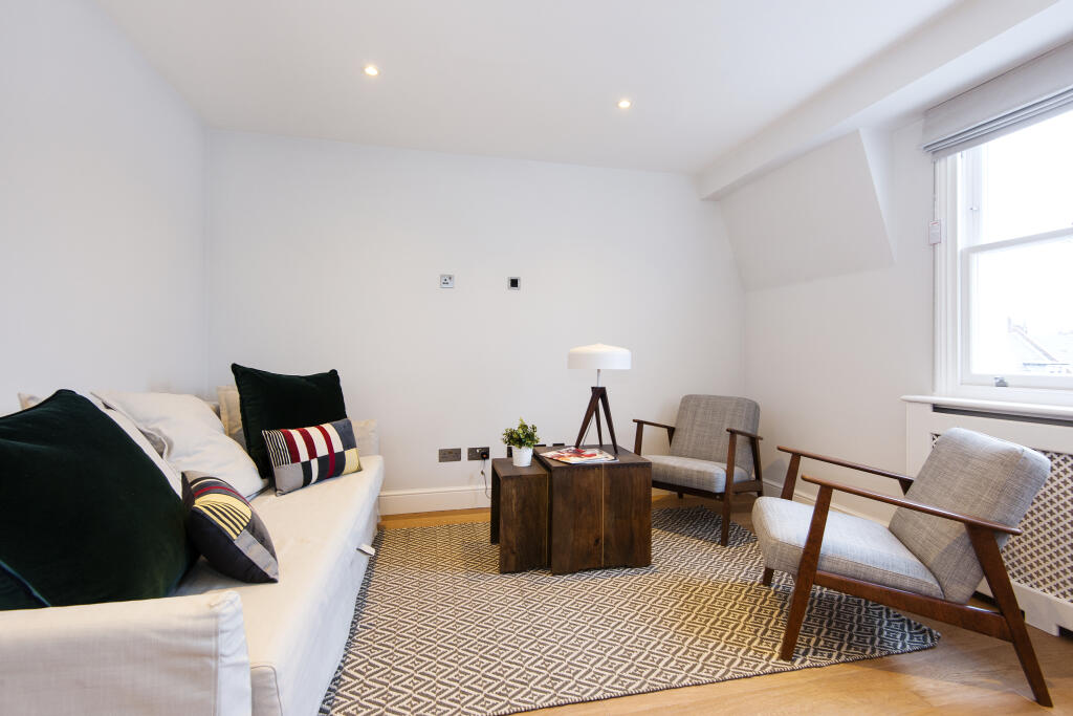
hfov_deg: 96.7
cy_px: 358
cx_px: 536
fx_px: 477
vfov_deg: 73.8
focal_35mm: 16
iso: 400
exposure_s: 8
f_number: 8
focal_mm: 16
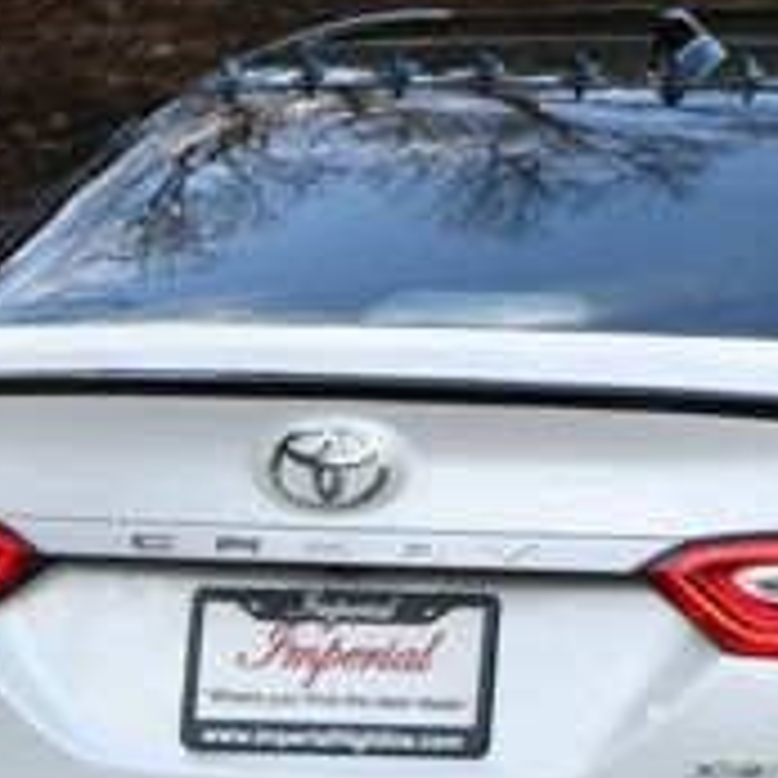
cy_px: 533
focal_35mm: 367
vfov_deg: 4.8
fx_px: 9332
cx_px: 791
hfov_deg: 4.8
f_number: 5.6
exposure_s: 1/250
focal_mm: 78
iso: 360
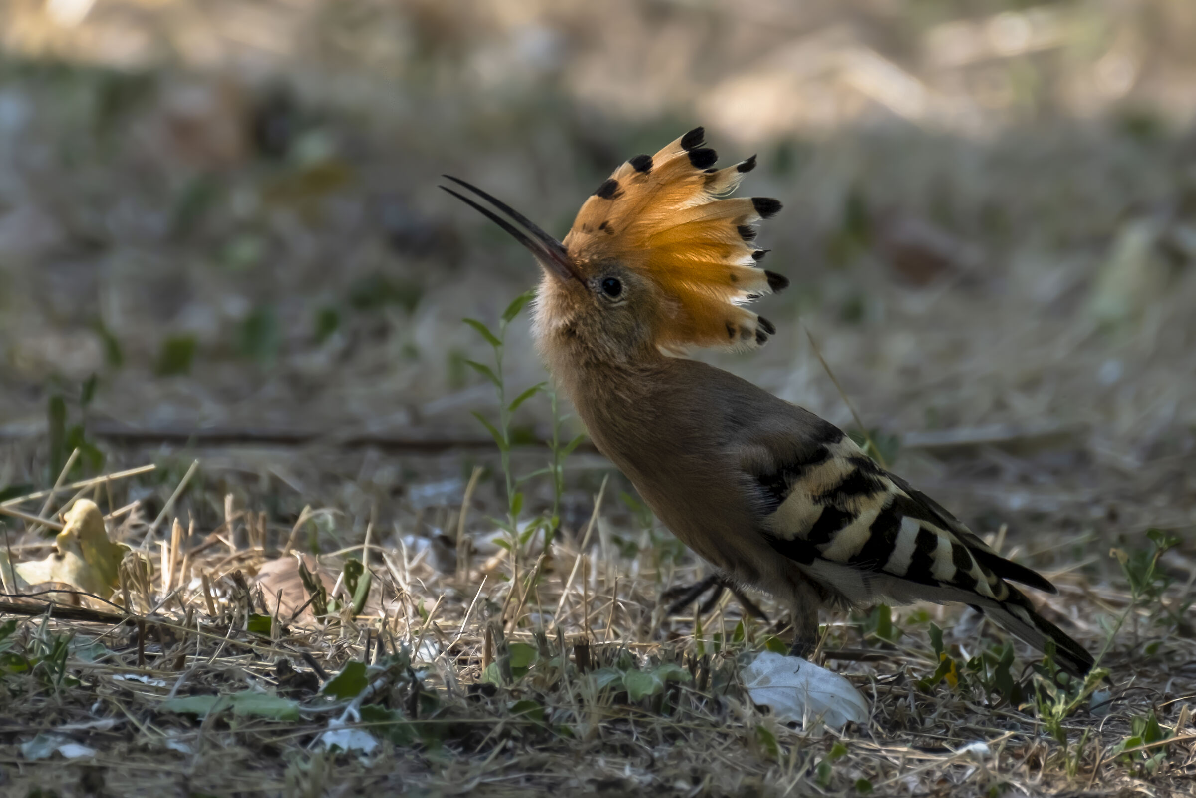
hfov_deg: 3.4
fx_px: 19932
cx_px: 598
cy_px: 399
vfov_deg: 2.3
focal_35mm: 600
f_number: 5.6
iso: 250
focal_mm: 400
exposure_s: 1/320
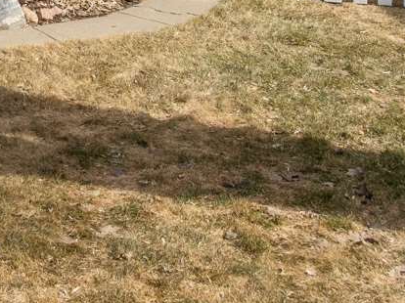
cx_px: -191
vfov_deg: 13.3
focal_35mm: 99
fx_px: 1158
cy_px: -258
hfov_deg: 17.9
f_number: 7.1
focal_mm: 12.29
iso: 100
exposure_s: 1/320
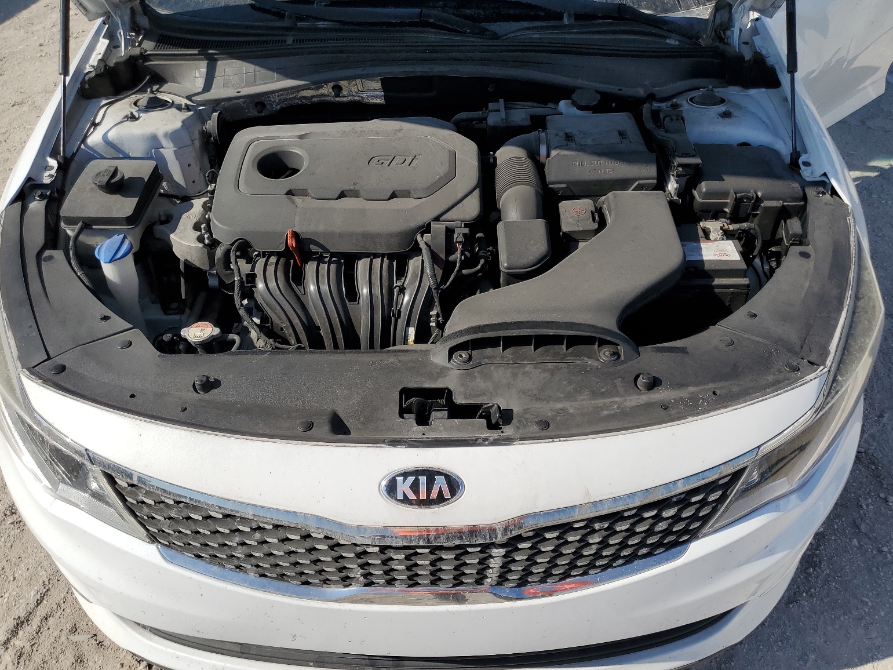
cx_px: 432
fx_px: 697
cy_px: 327
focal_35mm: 27
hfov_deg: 65.3
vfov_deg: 51.4
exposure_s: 1/5000
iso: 50
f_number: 1.5
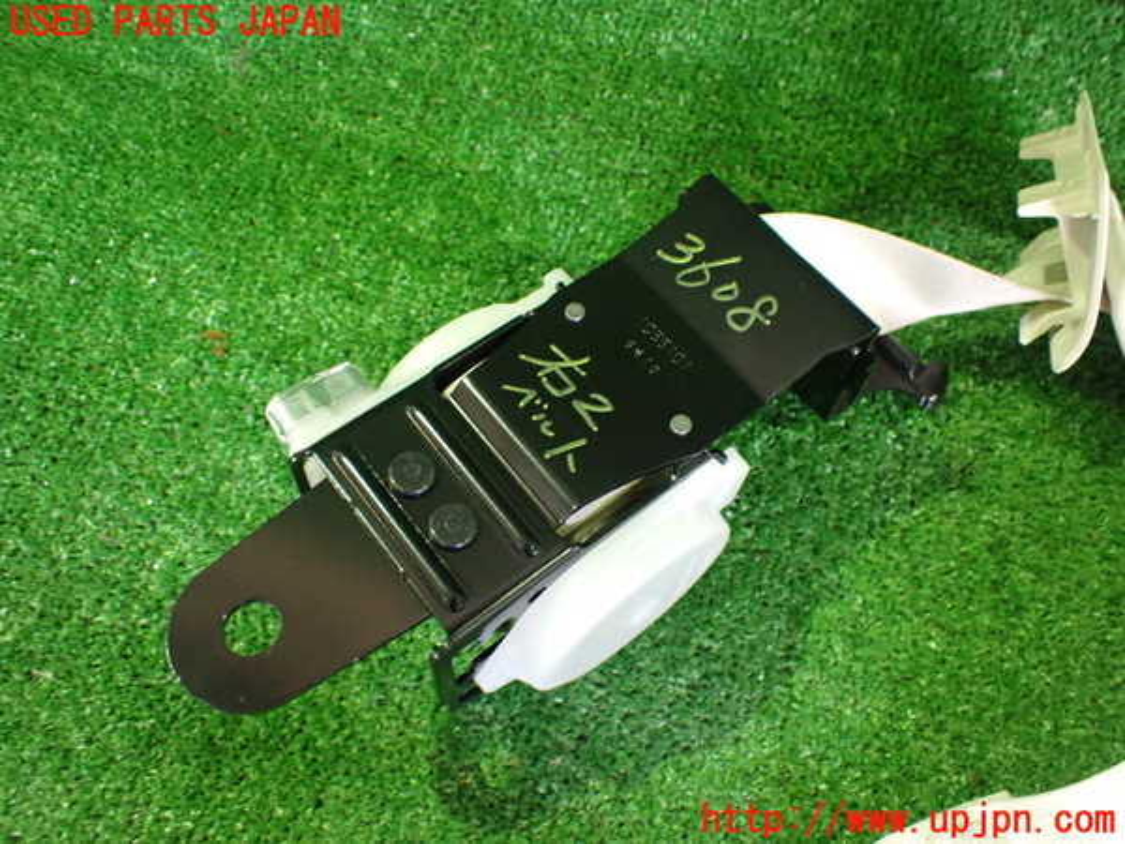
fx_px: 975
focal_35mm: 30
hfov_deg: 60.0
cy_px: 422
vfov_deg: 46.8
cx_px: 562
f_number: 2.3
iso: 1000
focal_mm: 5.4
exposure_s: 1/30
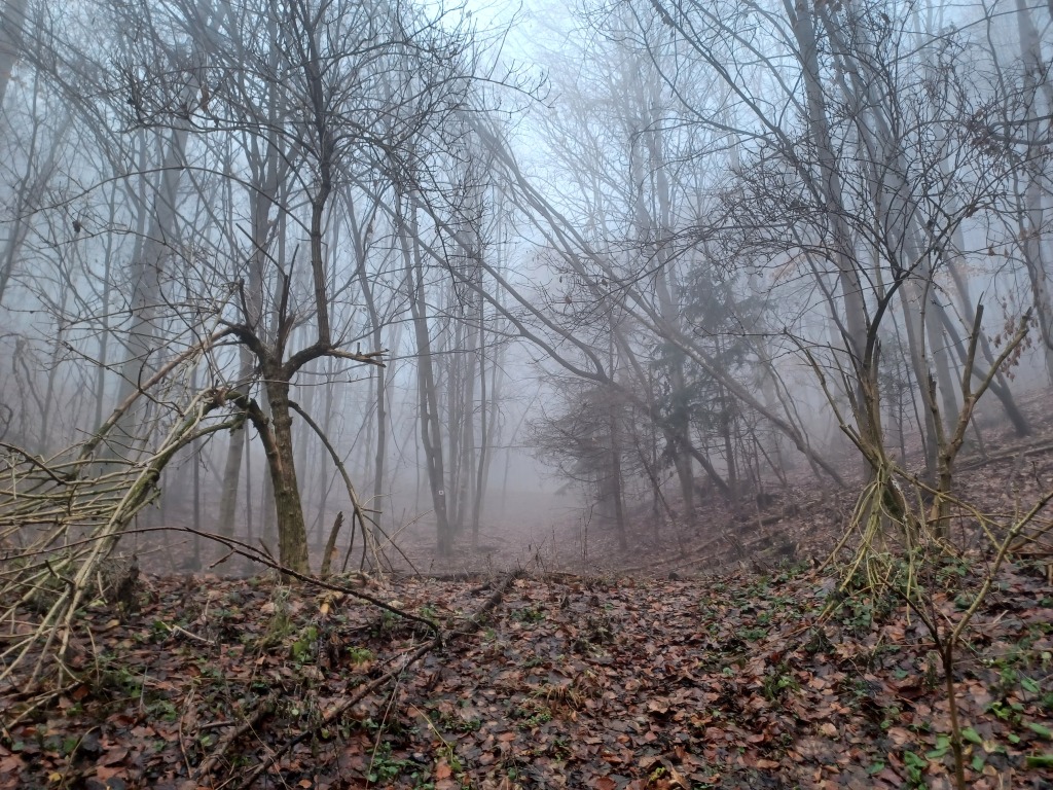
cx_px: 526
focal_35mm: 25
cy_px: 395
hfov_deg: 69.4
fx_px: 760
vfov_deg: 54.9
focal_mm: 4.6
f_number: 1.8
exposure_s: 1/50
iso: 64
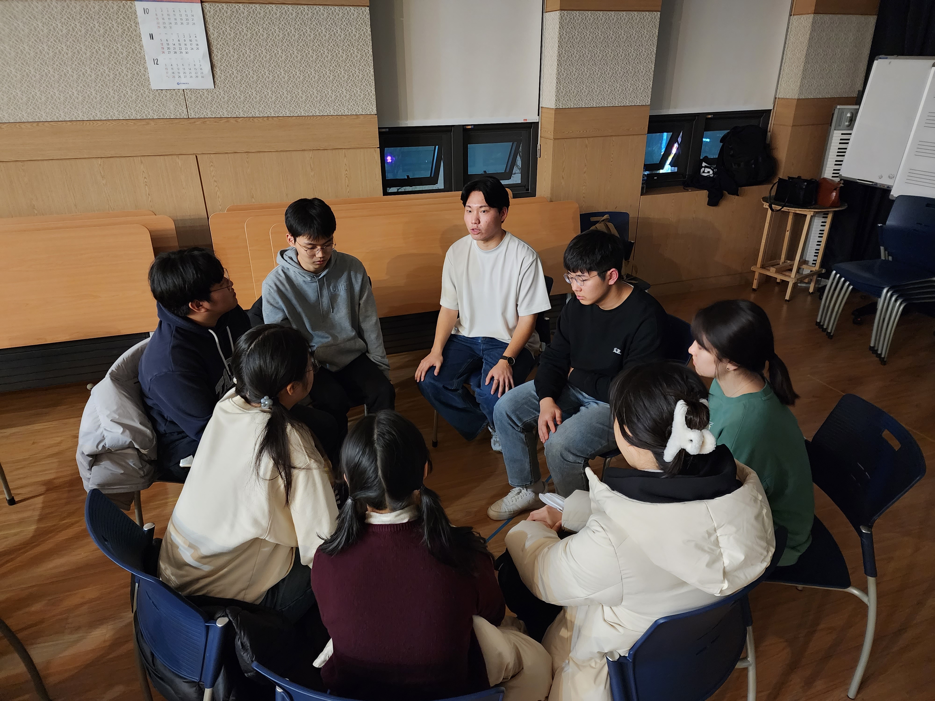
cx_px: 468
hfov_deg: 73.9
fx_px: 621
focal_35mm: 23
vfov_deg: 58.9
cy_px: 350
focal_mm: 6.4
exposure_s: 1/24
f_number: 1.8
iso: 800
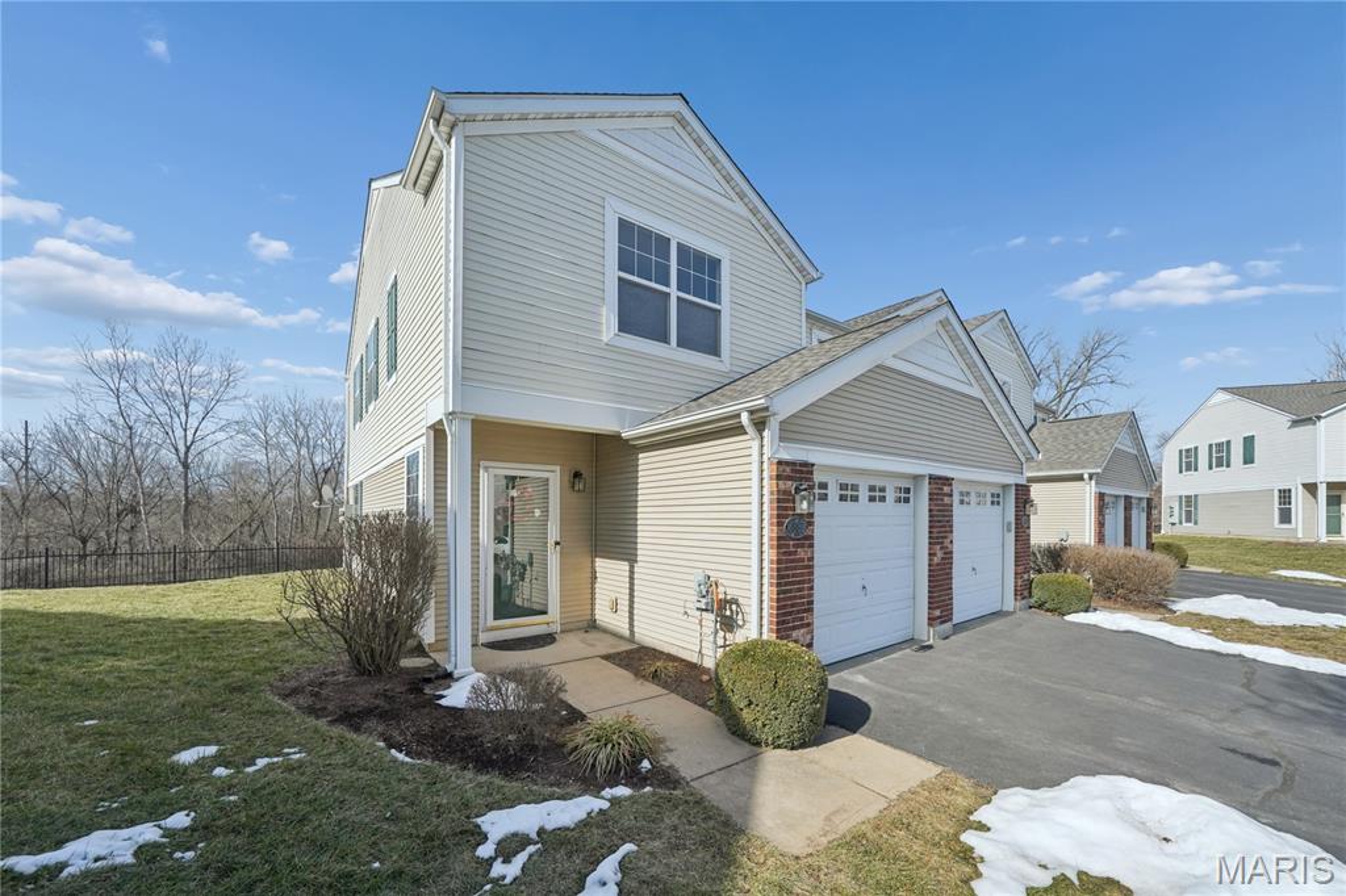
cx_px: 673
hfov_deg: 112.6
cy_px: 448
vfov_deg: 90.0
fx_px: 448
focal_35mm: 12
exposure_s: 1/1000
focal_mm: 12
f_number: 8
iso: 400
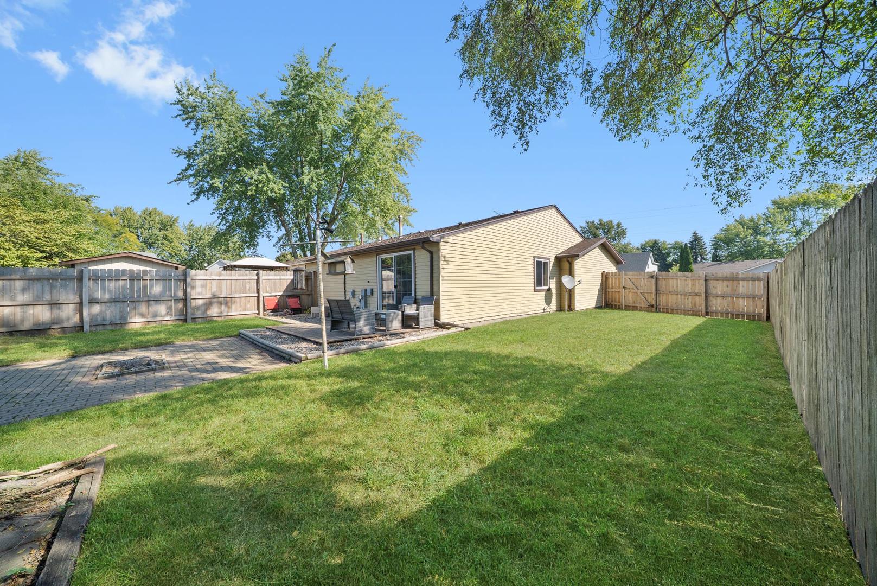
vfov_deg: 90.1
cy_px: 293
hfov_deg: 112.6
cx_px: 438
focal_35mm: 12
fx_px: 292
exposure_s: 1/125
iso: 80
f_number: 9
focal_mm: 12
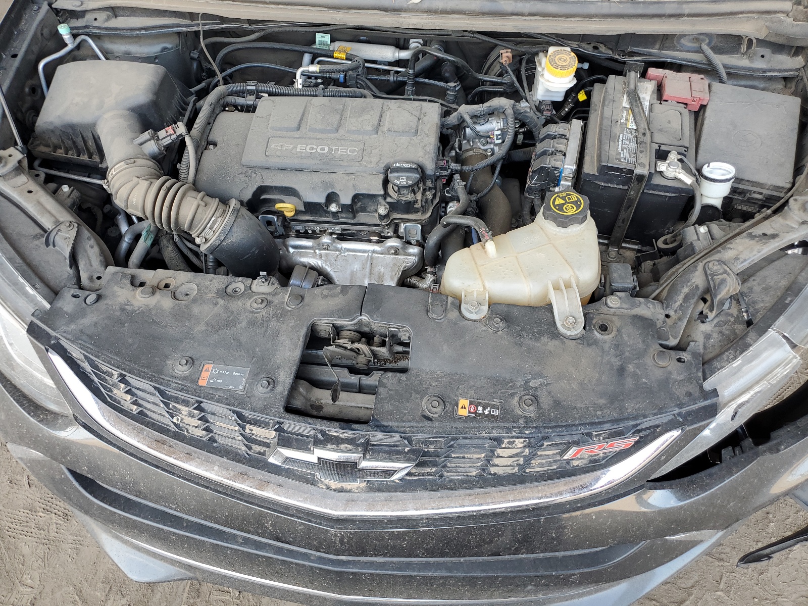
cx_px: 404
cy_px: 303
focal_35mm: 26
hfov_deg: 67.3
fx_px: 607
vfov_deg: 53.1
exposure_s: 1/154
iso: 50
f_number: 1.5
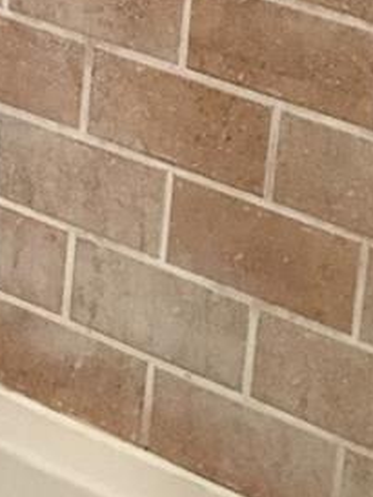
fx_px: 2340
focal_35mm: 163
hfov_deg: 8.8
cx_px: -289
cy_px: -346
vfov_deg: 11.4
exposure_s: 1/30
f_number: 2.2
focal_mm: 4.15
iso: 160
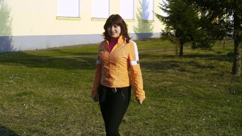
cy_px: 30
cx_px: 130
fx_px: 321
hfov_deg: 41.3
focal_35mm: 50
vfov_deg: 23.7
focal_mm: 6.3
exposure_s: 1/1000
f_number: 4.4
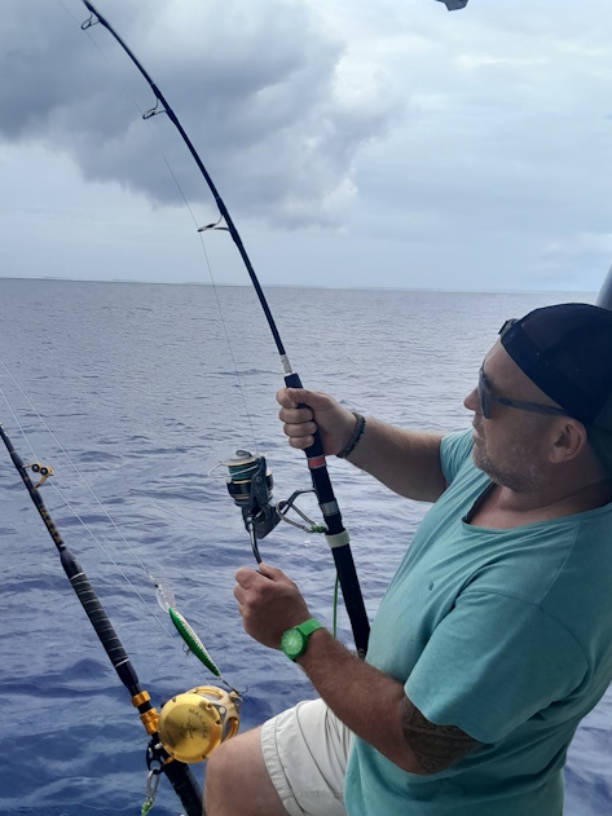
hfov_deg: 32.8
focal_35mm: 44
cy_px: 484
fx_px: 1038
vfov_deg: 42.8
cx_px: 245
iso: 40
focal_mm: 3.98
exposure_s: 1/381
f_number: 1.8
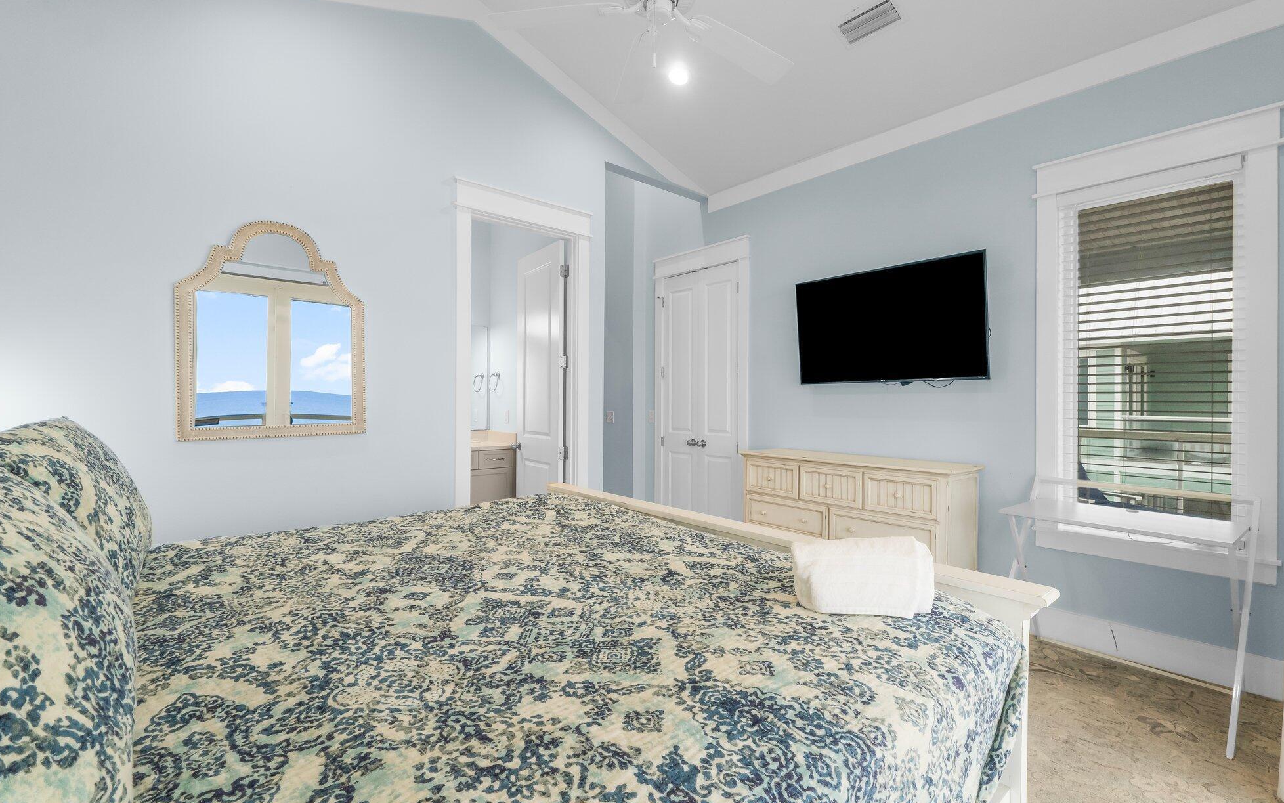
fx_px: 560
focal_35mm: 16
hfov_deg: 97.8
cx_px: 656
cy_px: 411
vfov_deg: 71.3
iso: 400
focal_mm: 10
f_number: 9
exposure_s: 1/30
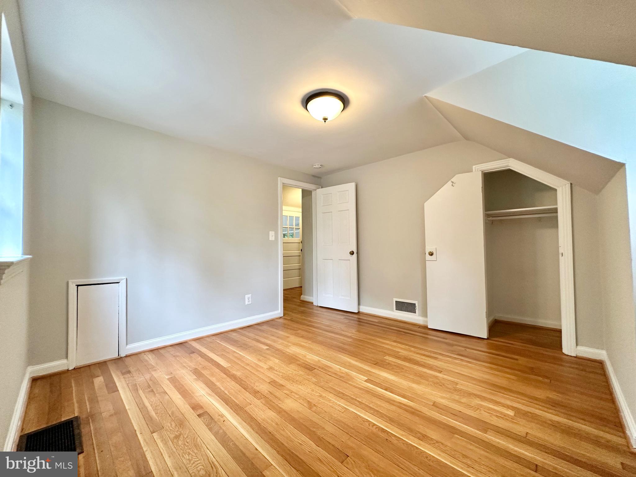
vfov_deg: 85.7
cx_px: 318
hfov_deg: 102.1
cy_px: 238
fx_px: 257
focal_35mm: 14
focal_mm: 2.22
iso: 160
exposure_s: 1/60
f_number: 2.2
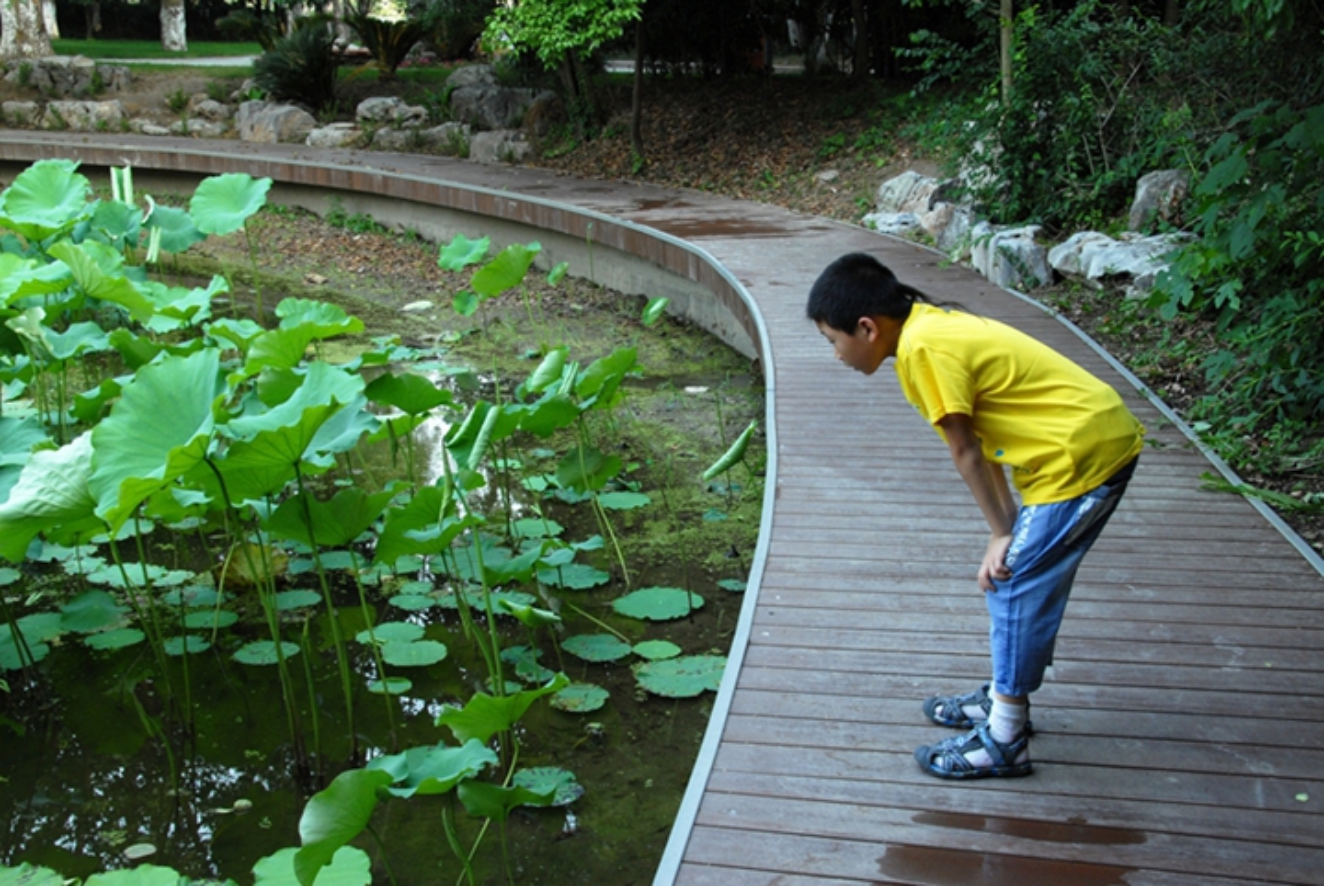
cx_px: 662
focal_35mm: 44
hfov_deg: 44.9
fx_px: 1602
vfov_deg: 30.9
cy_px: 443
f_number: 10
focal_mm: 29
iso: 320
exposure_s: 1/20
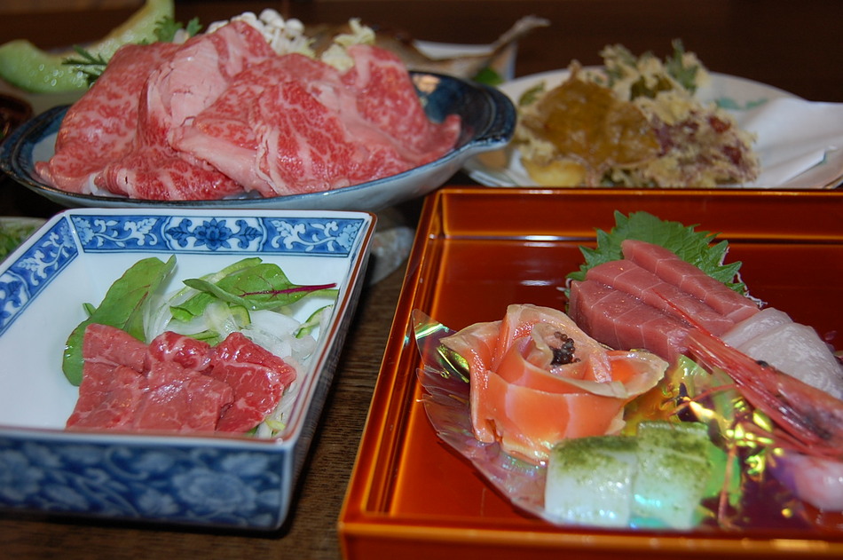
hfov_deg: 53.2
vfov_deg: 36.8
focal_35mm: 36
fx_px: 842
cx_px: 422
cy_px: 280
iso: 320
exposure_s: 1/60
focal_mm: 24
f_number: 4
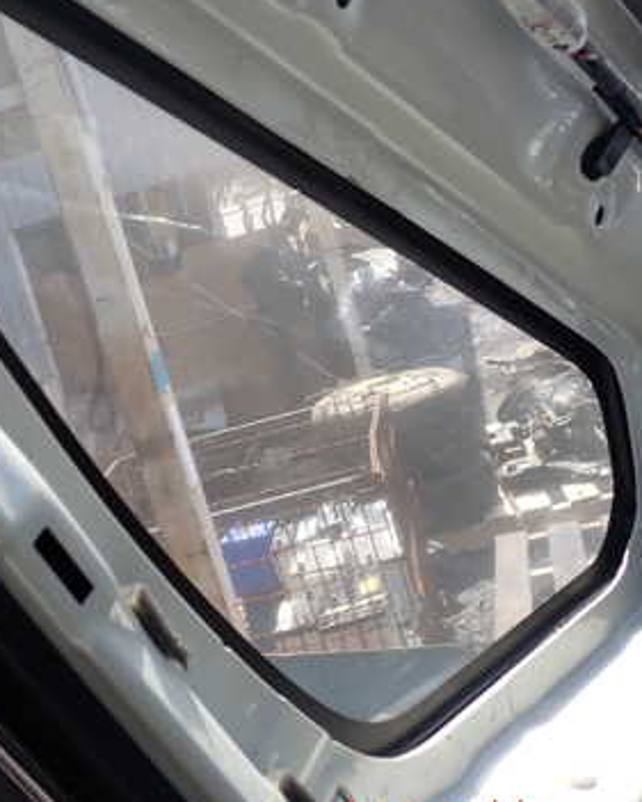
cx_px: 178
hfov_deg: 29.9
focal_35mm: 50
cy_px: 340
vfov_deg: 37.2
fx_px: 1187
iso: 100
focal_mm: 5.4
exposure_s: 1/320
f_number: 3.2
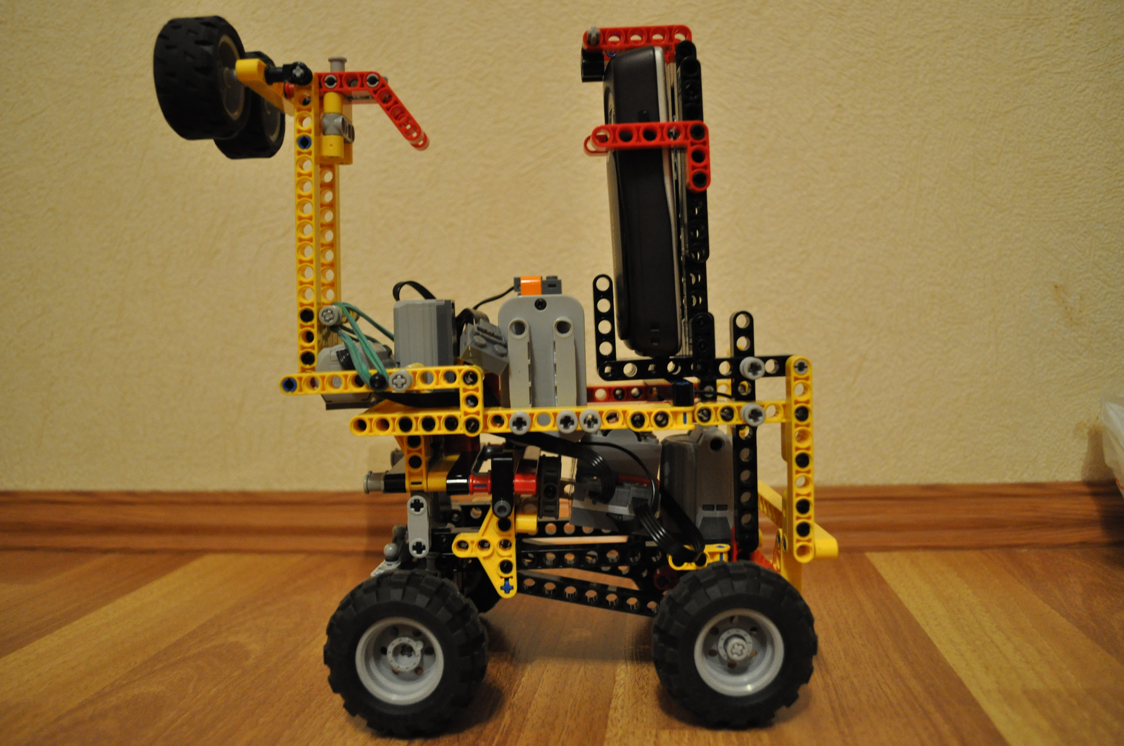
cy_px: 373
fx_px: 936
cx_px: 562
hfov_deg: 62.0
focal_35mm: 30
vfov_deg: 43.5
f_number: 3.8
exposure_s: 1/25
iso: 1600
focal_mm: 20
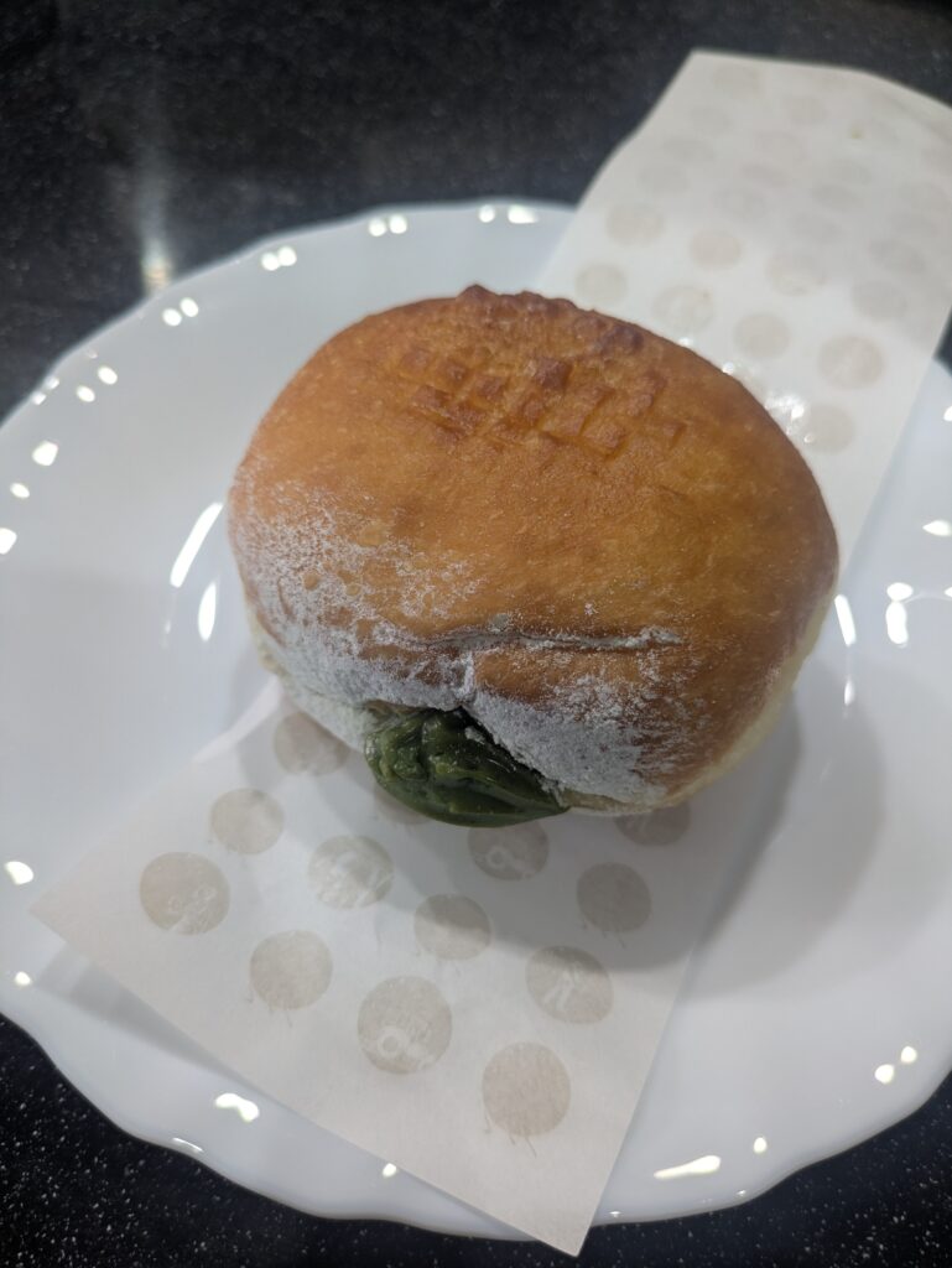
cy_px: 634
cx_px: 476
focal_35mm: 25
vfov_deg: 69.4
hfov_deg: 54.9
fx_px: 916
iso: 63
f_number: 1.89
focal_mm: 5.43
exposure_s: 1/50
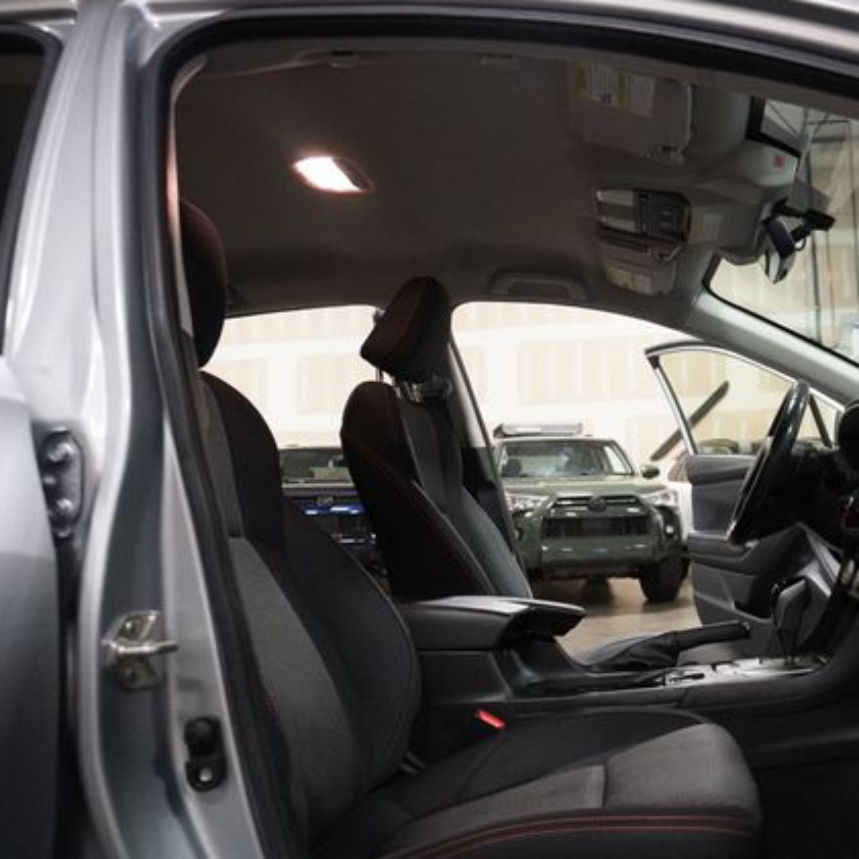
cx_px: 606
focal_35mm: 31
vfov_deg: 52.5
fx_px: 870
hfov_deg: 51.1
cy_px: 428
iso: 5000
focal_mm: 16
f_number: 3.5
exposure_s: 1/160
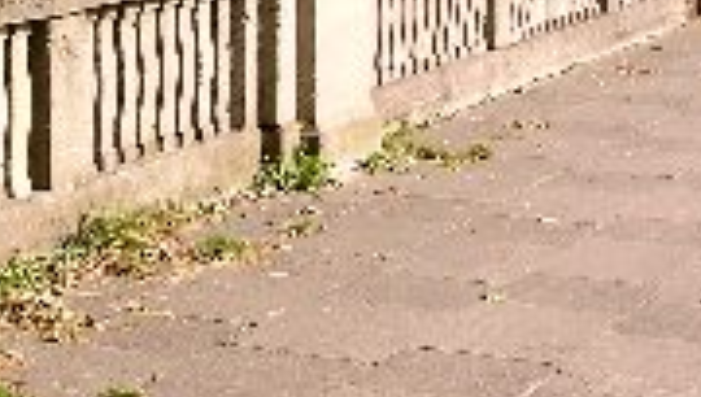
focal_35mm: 124
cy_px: -144
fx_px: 2309
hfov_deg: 16.8
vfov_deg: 9.6
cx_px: -33
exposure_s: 1/95.7
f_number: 6.3
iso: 50
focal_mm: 8.9
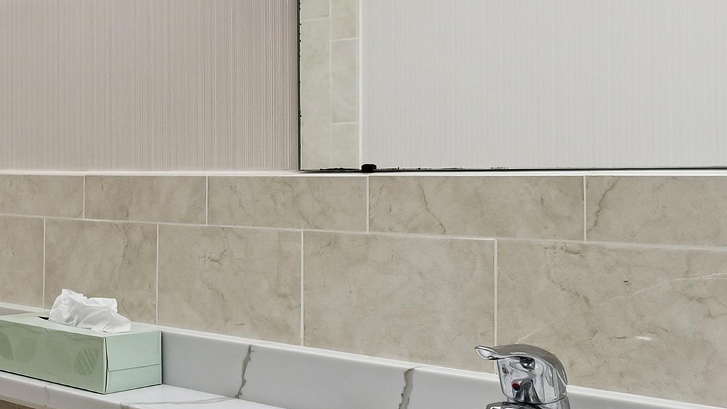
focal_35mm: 51
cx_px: -154
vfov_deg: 23.4
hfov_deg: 32.8
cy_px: 171
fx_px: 989
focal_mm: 17.1
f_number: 7.1
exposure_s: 1/30
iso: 640
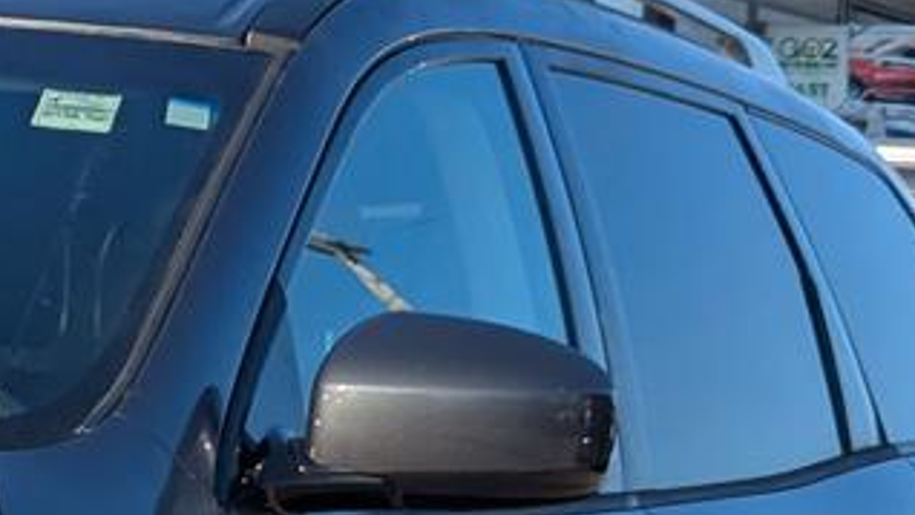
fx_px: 5096
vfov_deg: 5.7
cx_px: -663
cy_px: 843
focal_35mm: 210
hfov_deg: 9.8
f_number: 1.85
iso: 47
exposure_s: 1/2375
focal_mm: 6.81
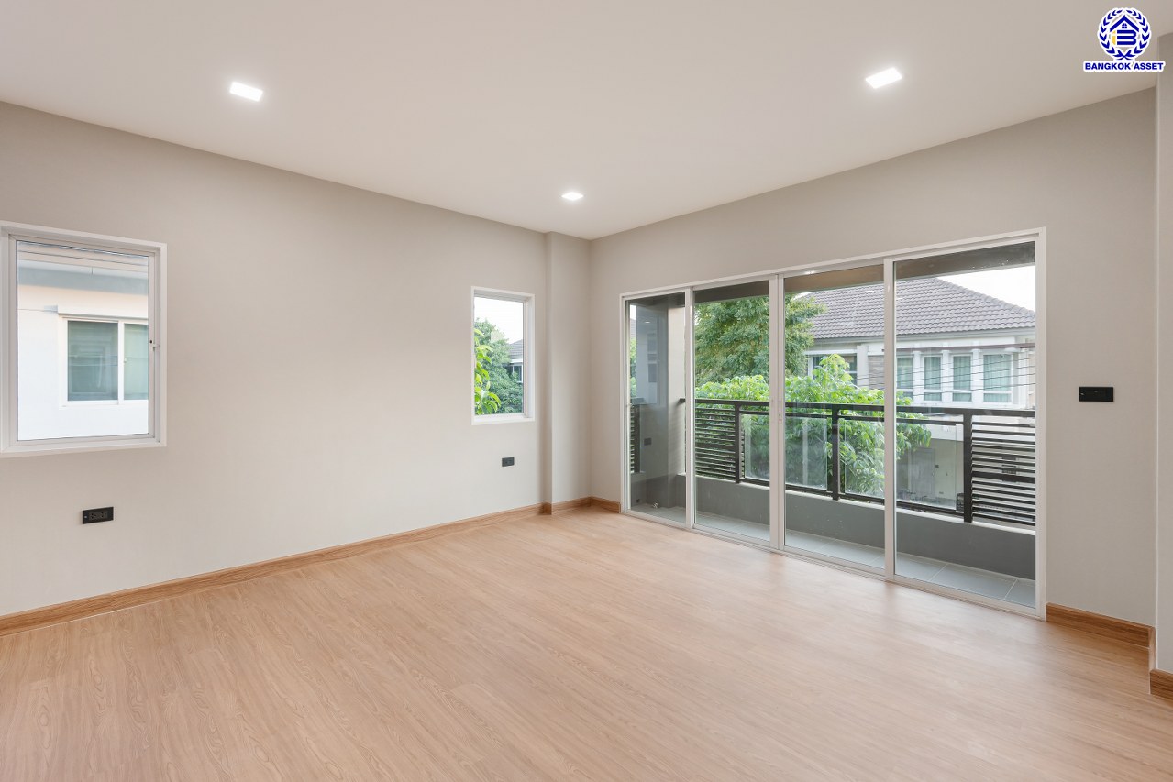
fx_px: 521
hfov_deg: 96.7
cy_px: 391
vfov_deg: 73.8
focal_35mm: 16
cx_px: 586
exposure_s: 1/30
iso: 100
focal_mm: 16
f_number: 5.6
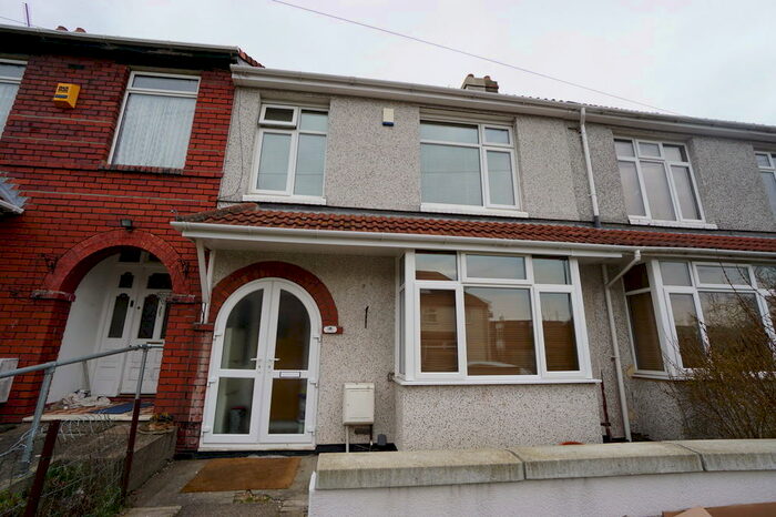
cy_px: 258
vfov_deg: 77.3
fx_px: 323
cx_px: 388
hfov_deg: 100.4
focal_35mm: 15
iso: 100
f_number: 7.1
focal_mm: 10
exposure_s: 1/80
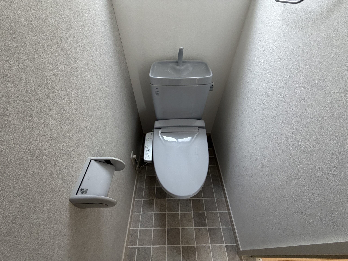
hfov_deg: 102.1
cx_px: 174
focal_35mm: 14
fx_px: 141
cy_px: 130
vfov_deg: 85.7
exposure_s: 1/72
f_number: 2.2
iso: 320
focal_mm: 2.22
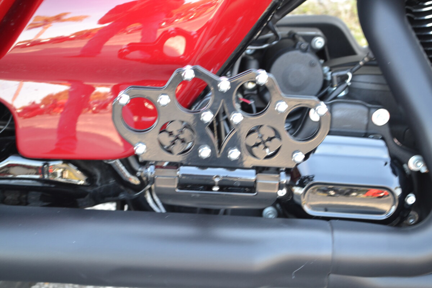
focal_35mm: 78
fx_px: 936
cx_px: 216
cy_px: 144
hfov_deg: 26.0
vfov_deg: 17.5
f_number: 5.6
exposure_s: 1/30
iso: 400
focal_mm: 52
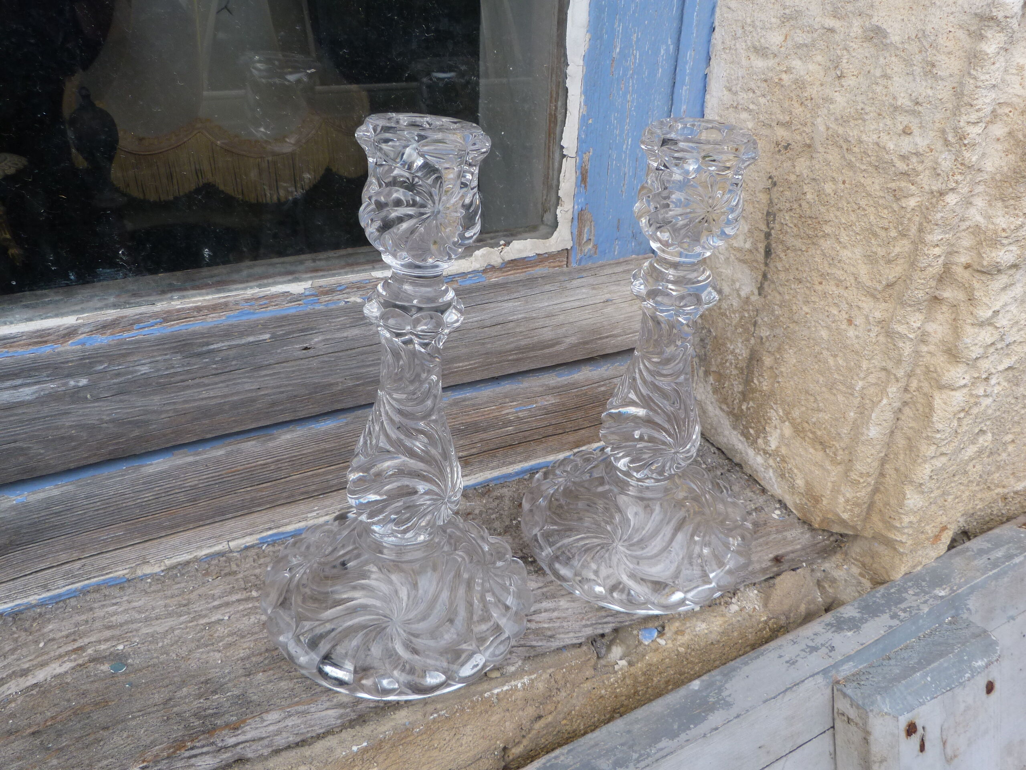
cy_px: 385
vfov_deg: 54.9
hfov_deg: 69.4
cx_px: 513
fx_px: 741
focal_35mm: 25
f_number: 4
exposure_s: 1/125
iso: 80
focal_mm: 4.5
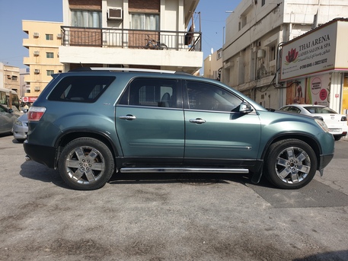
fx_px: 261
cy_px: 130
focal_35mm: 26
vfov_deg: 53.1
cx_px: 174
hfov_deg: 67.3
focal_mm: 4.3
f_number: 2.4
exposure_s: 1/1808
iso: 50
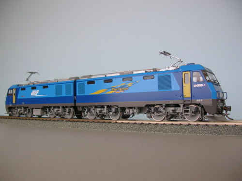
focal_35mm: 35
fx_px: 244
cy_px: 90
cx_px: 121
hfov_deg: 52.7
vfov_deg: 40.6
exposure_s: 1/230
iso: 50
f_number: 2.8
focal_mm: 5.8
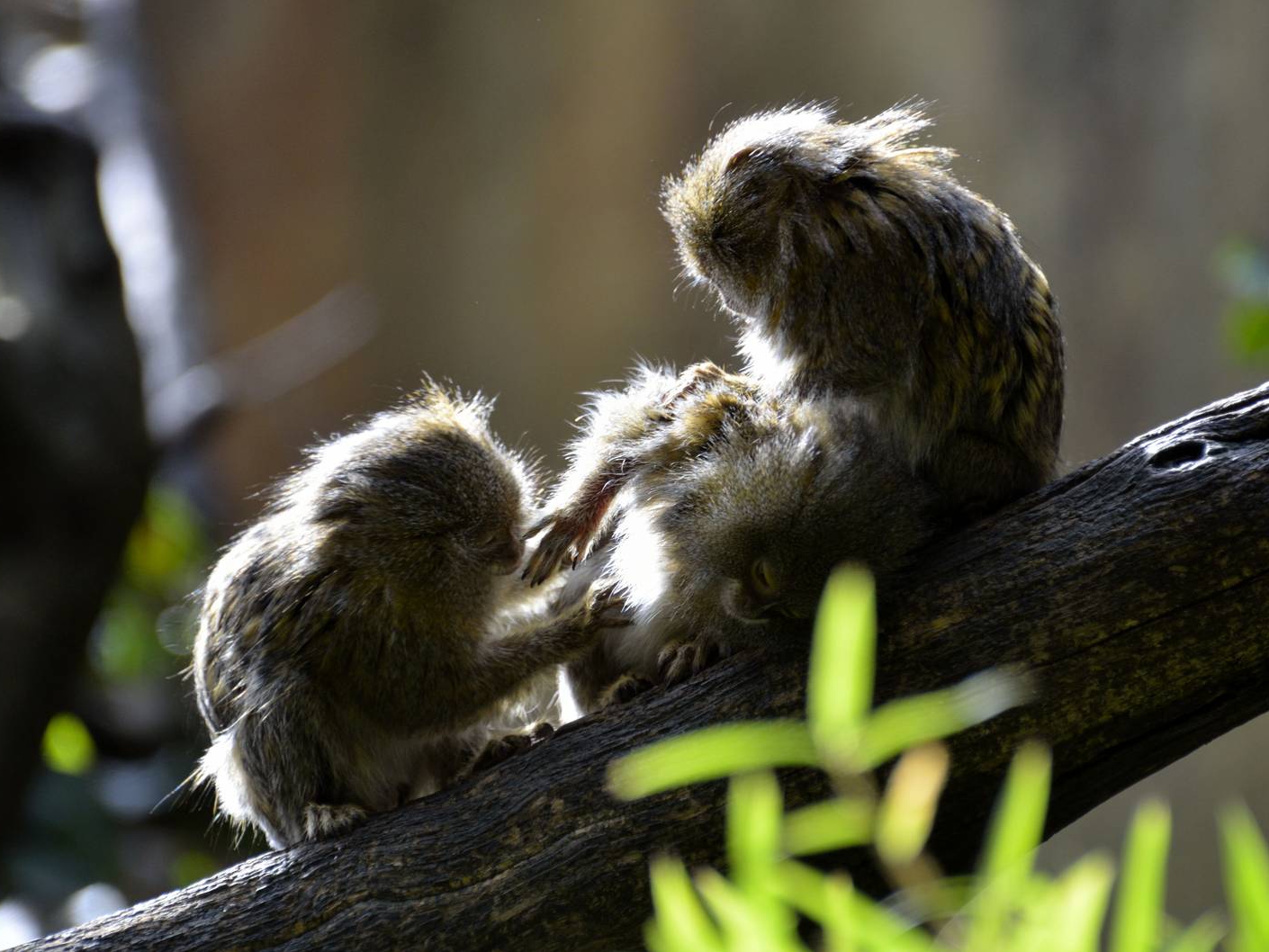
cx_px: 665
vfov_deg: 3.8
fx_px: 14373
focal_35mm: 392
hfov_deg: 5.1
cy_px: 476
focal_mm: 240
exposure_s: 1/250
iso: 500
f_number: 5.6
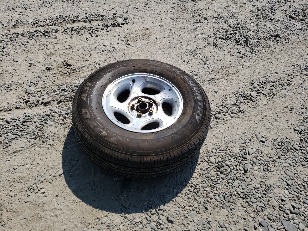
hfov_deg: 67.3
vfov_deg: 53.1
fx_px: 231
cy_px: 116
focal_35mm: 26
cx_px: 154
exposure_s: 1/5000
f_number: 1.5
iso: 50
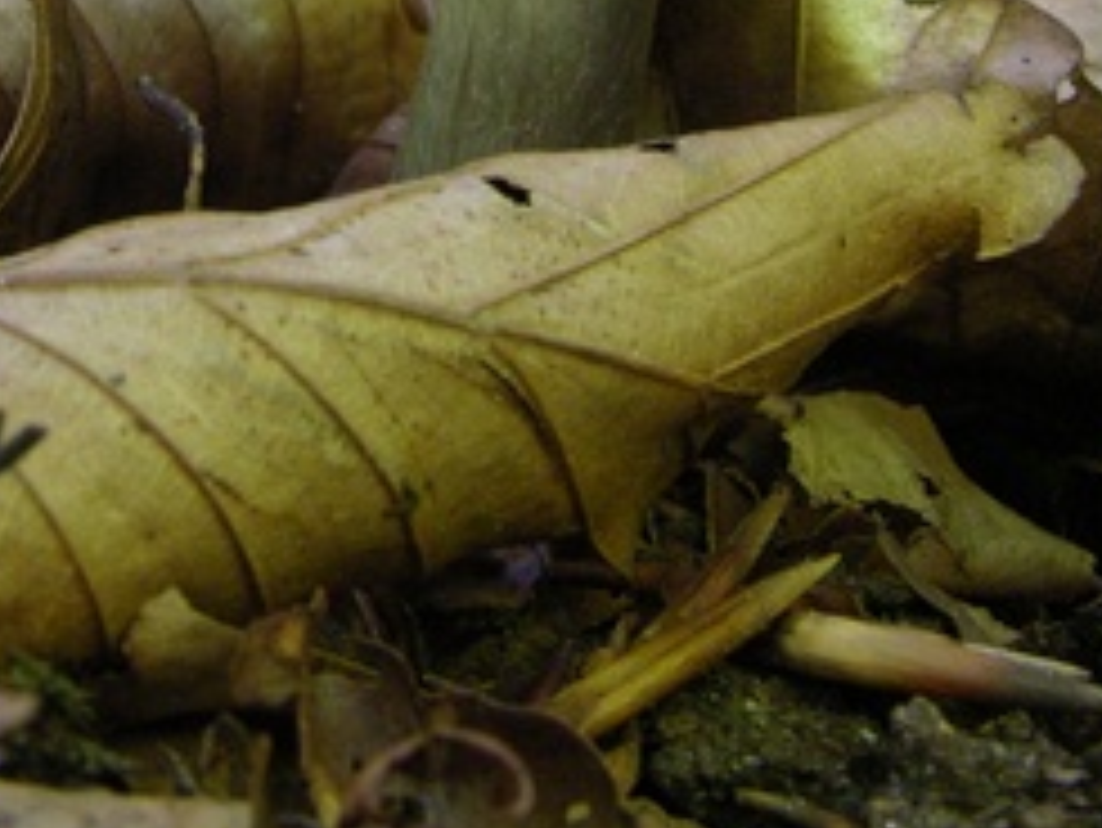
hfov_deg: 13.9
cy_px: -230
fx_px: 4491
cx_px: 157
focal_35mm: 141
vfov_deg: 10.3
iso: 200
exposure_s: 1/4.5
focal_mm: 13.7
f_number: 7.7
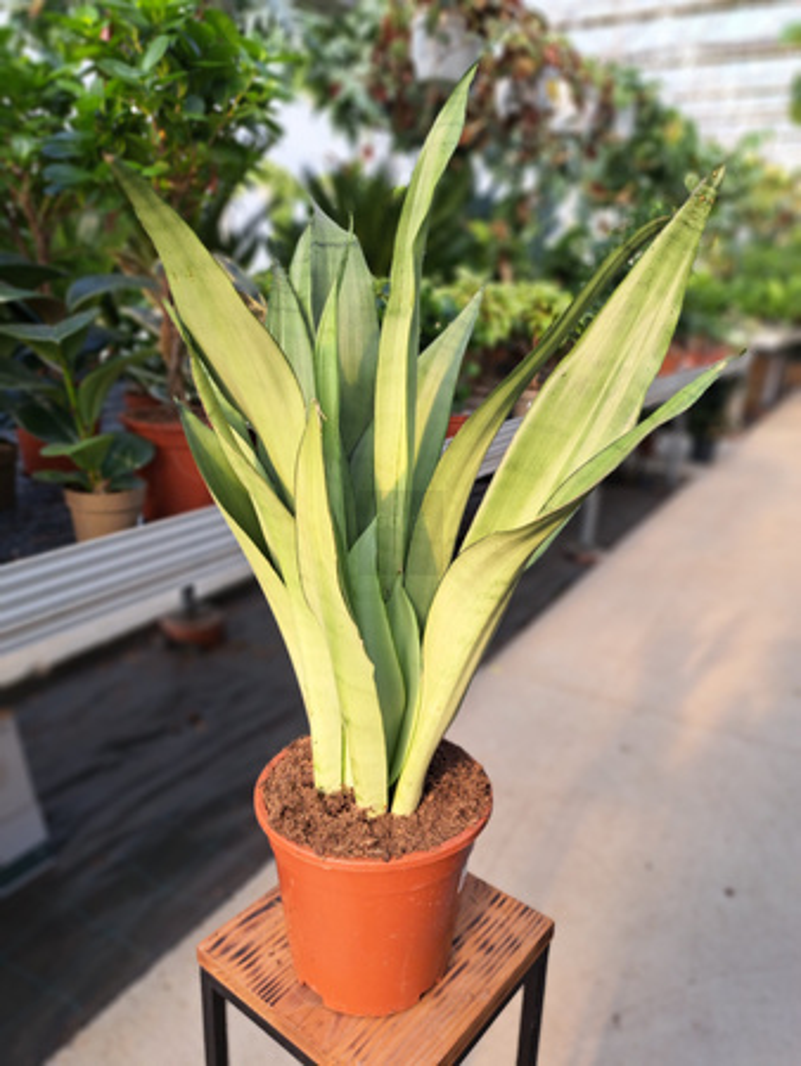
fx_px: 740
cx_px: 400
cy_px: 533
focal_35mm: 24
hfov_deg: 56.9
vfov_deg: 71.6
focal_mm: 5.23
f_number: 1.8
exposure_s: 1/157
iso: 50
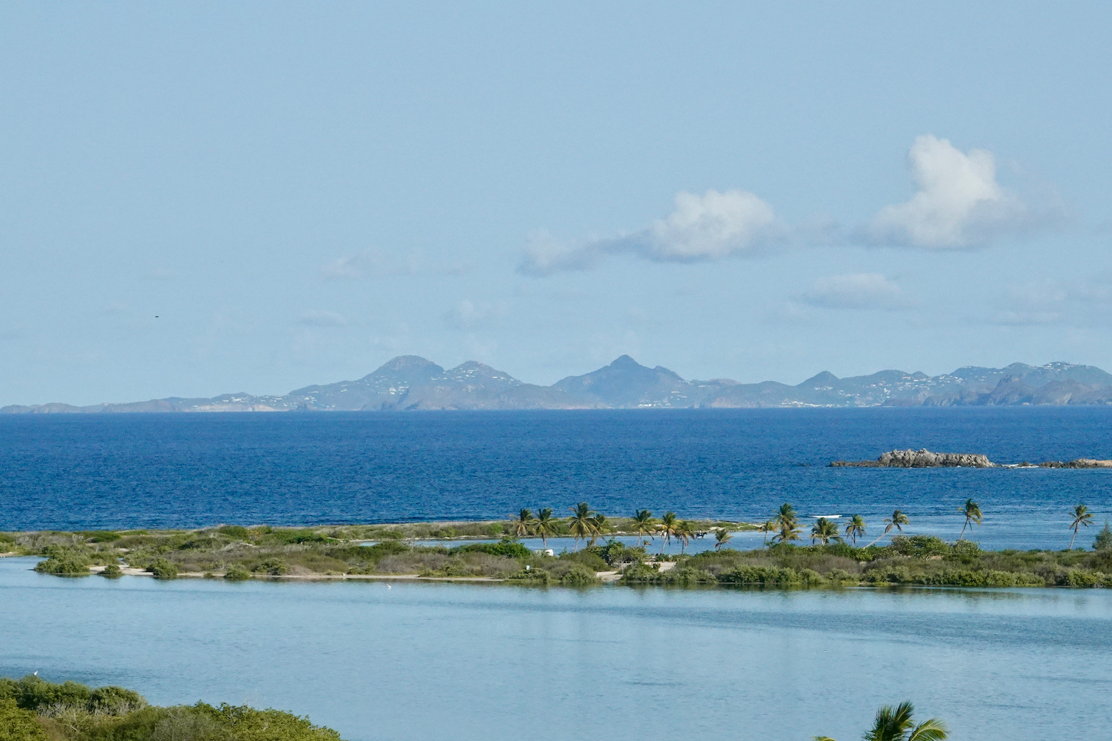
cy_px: 400
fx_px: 5931
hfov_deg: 10.7
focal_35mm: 192
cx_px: 693
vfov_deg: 7.2
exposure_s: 1/2500
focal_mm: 52.82
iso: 800
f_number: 8
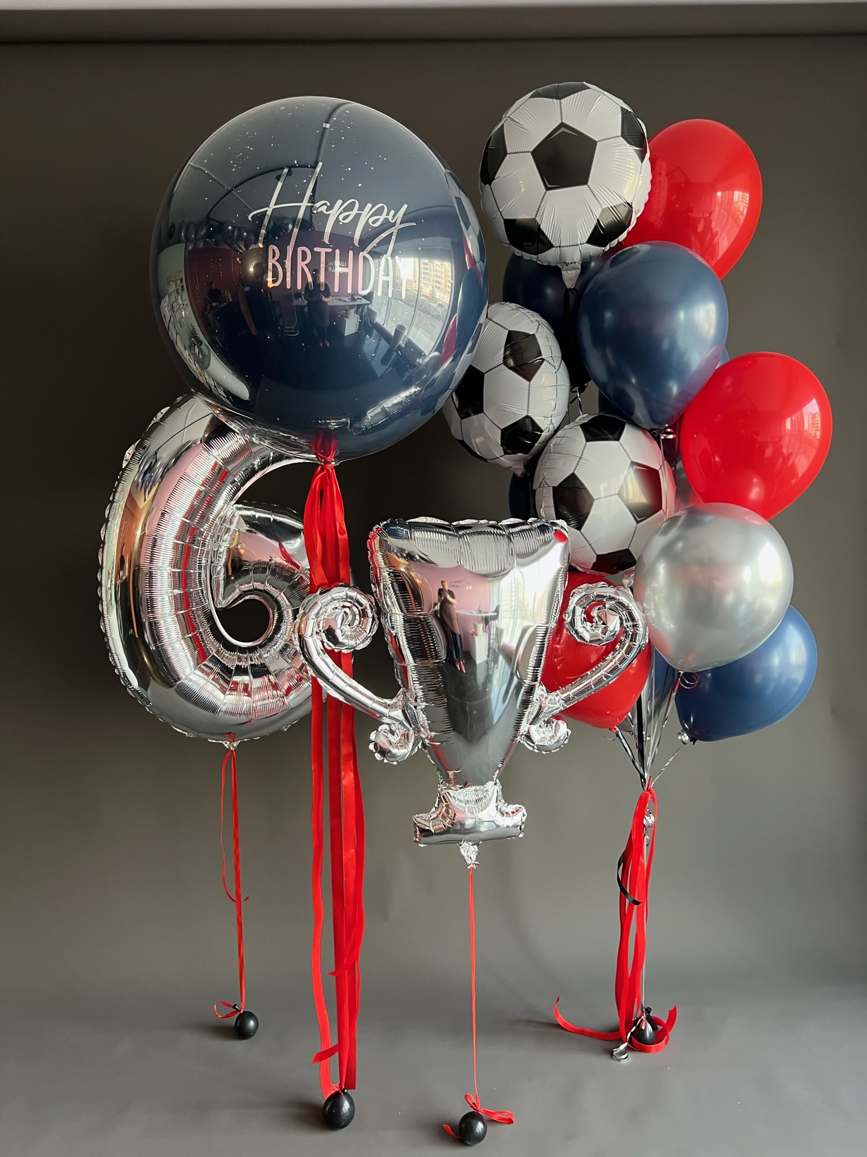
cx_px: 434
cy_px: 578
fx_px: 869
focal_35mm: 26
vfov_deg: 67.3
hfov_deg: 53.0
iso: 125
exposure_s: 1/84
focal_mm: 5.7
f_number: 1.5
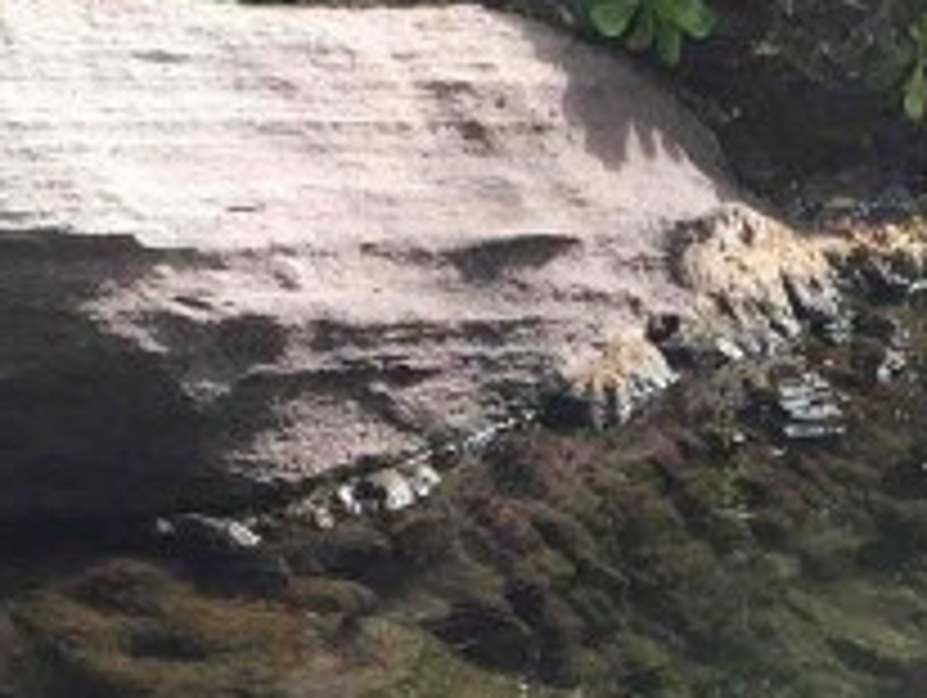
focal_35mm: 144
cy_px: 1027
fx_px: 3861
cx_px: 986
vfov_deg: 10.0
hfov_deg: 13.5
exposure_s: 1/775
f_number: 2.2
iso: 32
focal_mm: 4.15
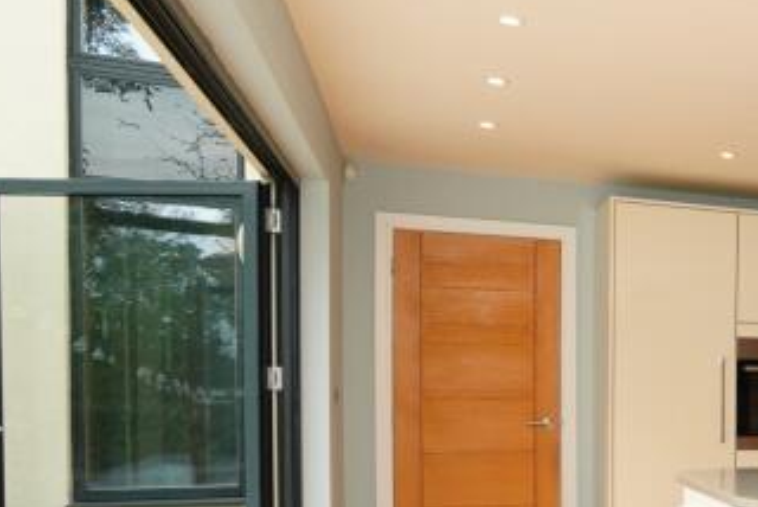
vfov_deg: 27.5
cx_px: 1144
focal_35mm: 48
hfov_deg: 27.6
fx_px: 1012
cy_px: 419
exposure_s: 1/160
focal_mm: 10
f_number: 5
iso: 400
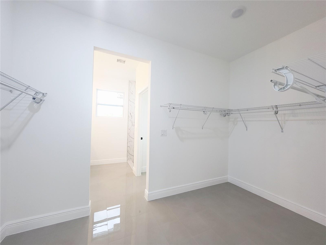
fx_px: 122
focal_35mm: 13
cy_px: 122
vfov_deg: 89.9
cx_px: 163
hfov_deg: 106.2
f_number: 2.2
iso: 160
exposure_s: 1/60
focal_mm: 1.74
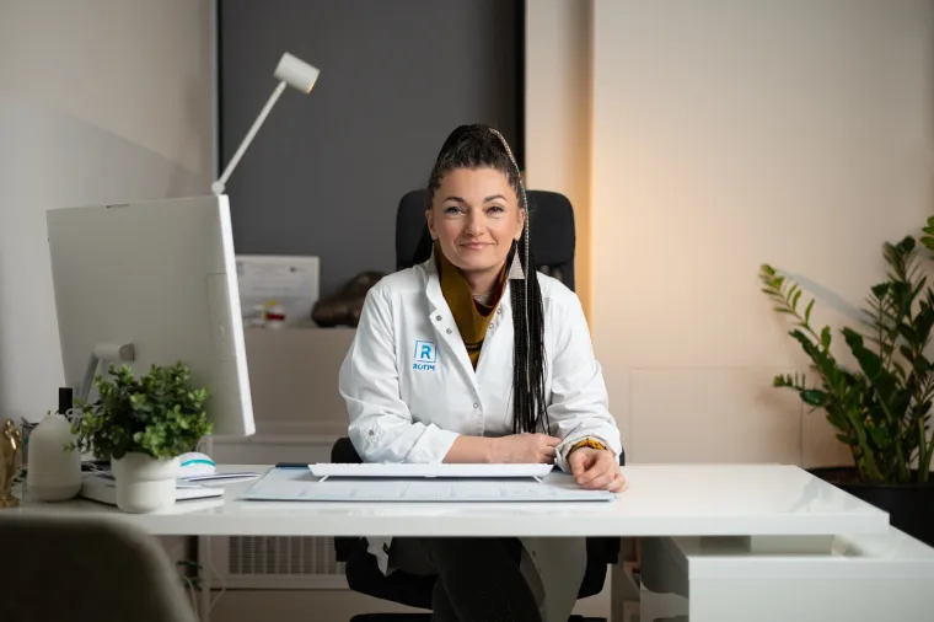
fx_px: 1297
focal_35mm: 50
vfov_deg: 27.0
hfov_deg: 39.6
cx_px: 467
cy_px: 311
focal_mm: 50
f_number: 2.5
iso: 400
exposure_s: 1/160
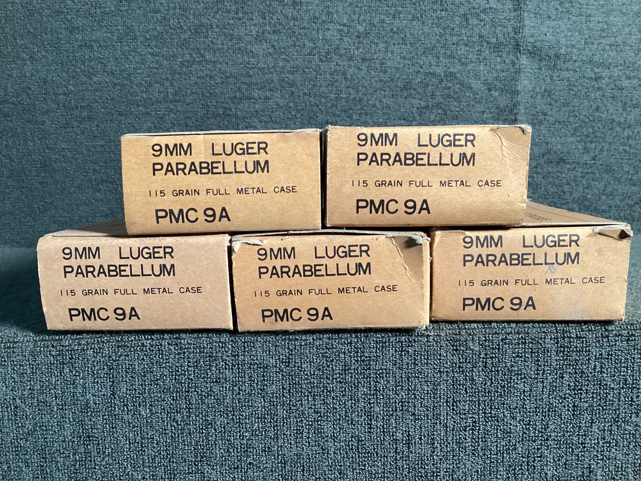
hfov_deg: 58.3
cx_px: 320
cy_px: 240
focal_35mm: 31
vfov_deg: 45.4
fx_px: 574
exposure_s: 1/60
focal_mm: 3.3
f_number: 2.4
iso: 250
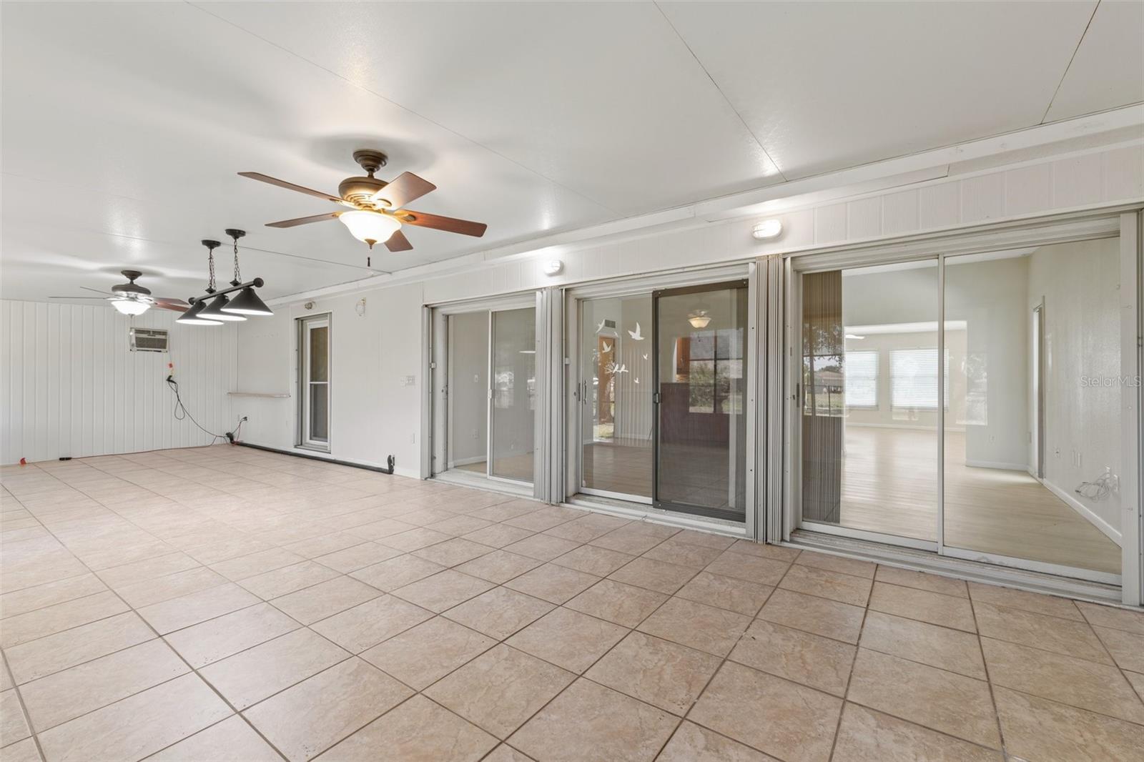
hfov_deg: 100.4
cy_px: 381
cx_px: 572
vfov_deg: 77.3
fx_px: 477
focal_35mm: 15
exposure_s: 1
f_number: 8
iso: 100
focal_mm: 10
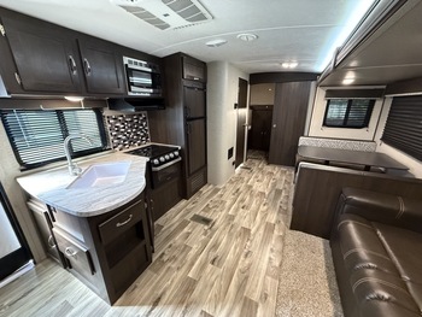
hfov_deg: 102.0
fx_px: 171
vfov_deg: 85.7
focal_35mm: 14
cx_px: 211
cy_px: 158
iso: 1000
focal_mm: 2.22
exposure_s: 1/60
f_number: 2.2
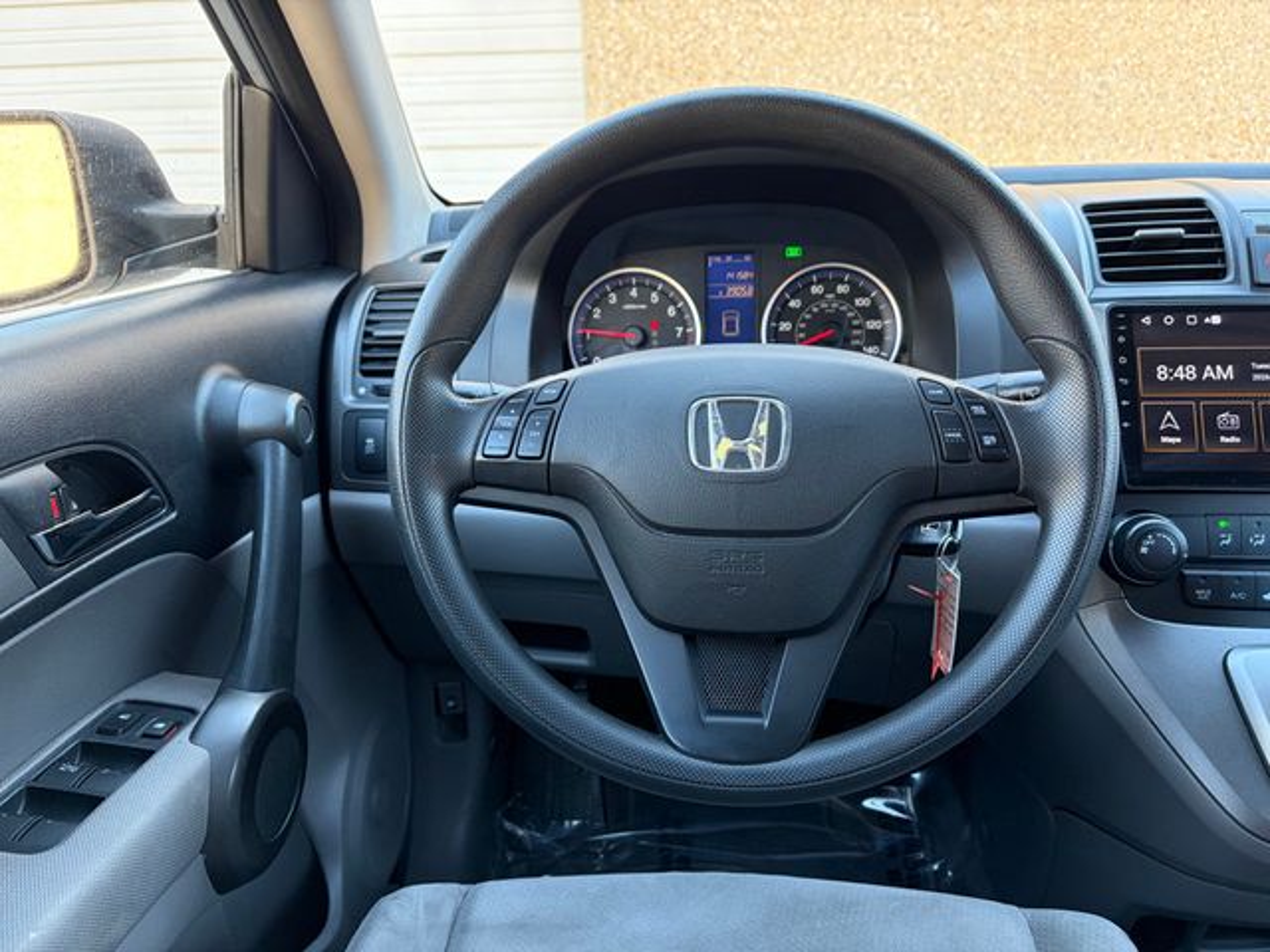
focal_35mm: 26
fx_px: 954
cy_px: 476
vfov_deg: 53.1
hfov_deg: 67.3
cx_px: 635
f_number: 1.6
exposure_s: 1/50
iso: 125
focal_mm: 5.96
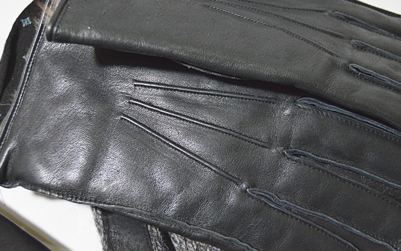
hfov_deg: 41.7
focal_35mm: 48
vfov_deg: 26.8
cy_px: 108
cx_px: 233
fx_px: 525
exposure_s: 1/60
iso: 1600
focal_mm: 26
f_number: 4
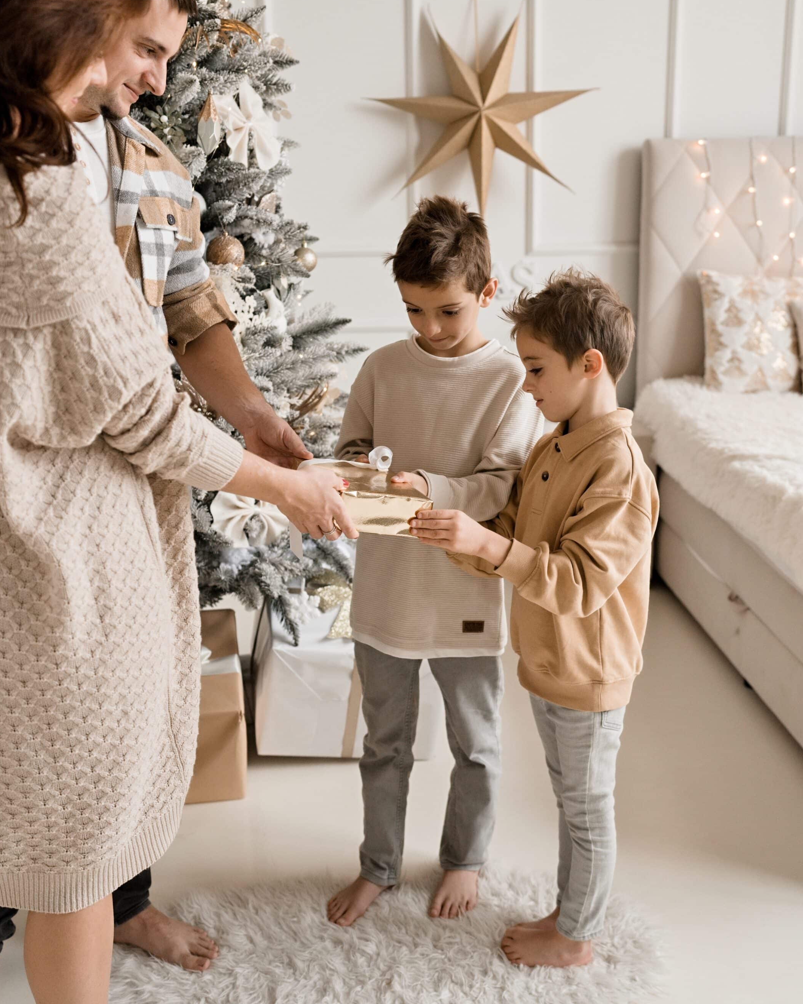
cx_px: 397
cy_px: 472
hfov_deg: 37.3
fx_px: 1188
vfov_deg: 45.8
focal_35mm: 40
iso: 1000
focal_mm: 35
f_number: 3.2
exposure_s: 1/200
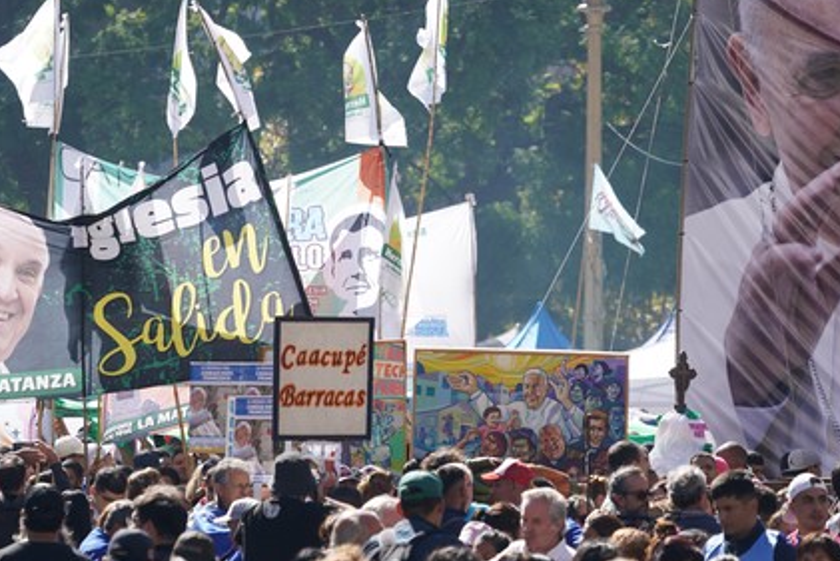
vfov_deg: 4.4
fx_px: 7305
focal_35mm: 313
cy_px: 132
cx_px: 449
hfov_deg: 6.6
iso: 160
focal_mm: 183
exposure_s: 1/400
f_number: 5.6
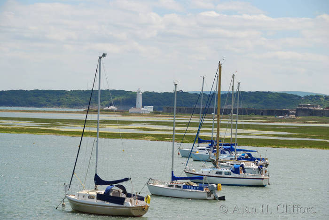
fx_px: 1303
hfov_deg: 14.4
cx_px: 164
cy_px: 110
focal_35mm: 142
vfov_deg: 9.6
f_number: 7.1
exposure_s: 1/320
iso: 100
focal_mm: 95
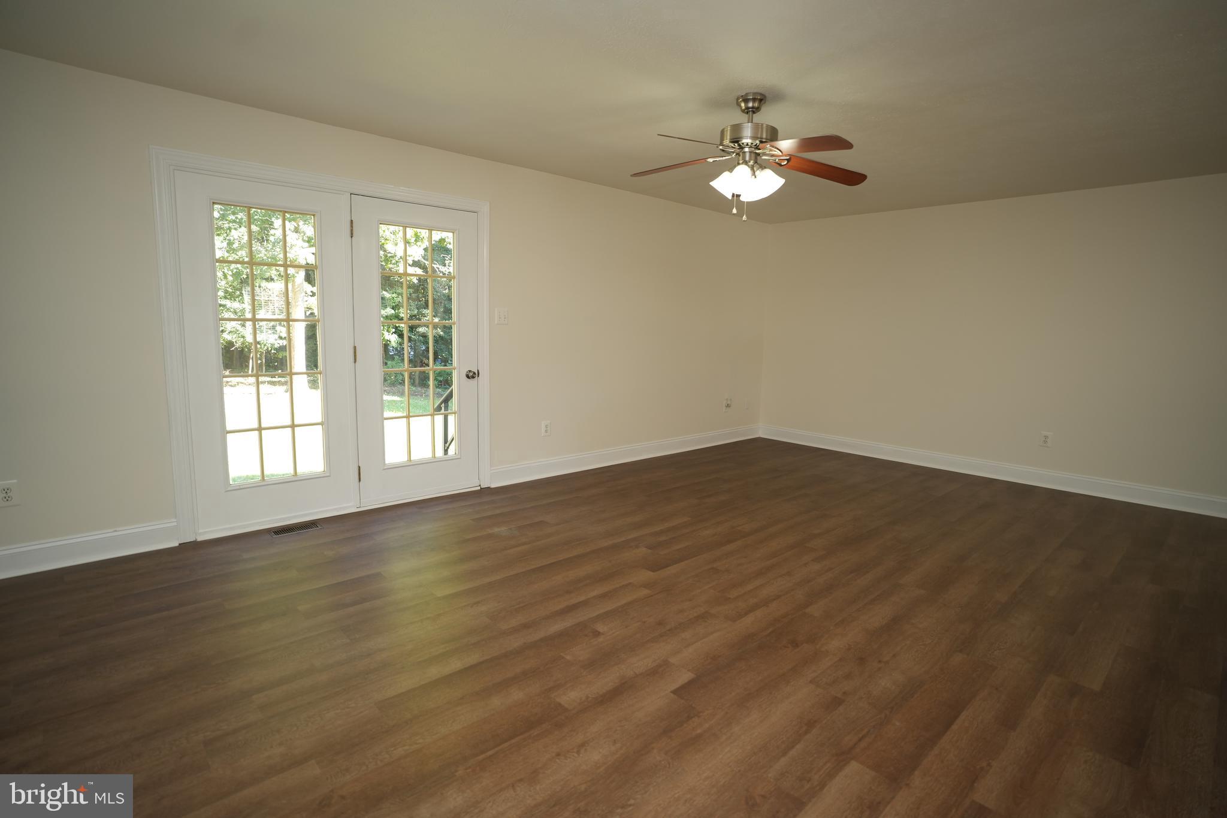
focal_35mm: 18
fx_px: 603
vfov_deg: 68.3
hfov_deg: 91.0
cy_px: 409
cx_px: 614
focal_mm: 17.7
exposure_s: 1/60
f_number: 2.8
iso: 250
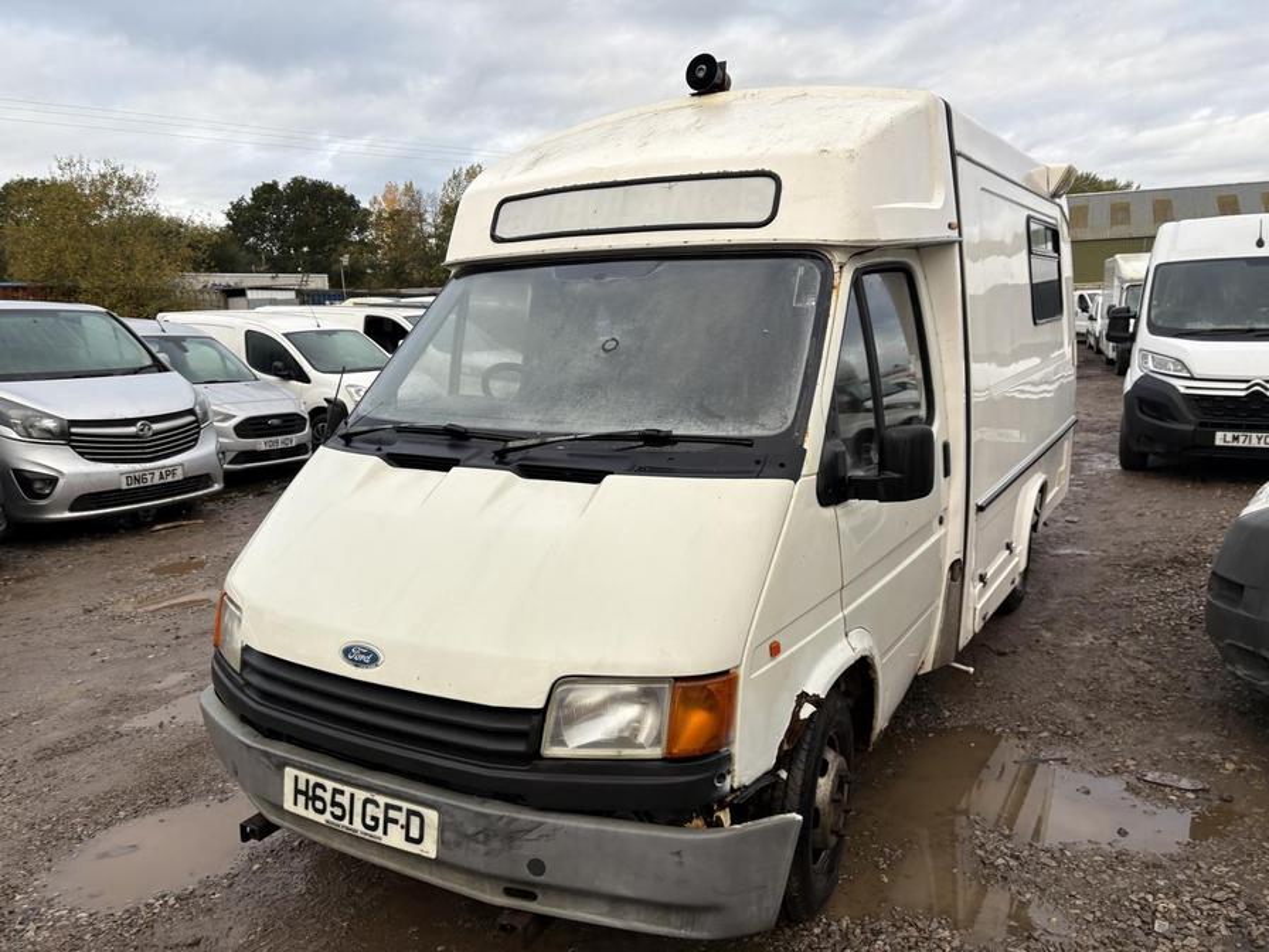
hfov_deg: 67.3
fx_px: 953
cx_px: 634
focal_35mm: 26
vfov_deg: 53.1
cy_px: 476
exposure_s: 1/447
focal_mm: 5.96
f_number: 1.6
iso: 50
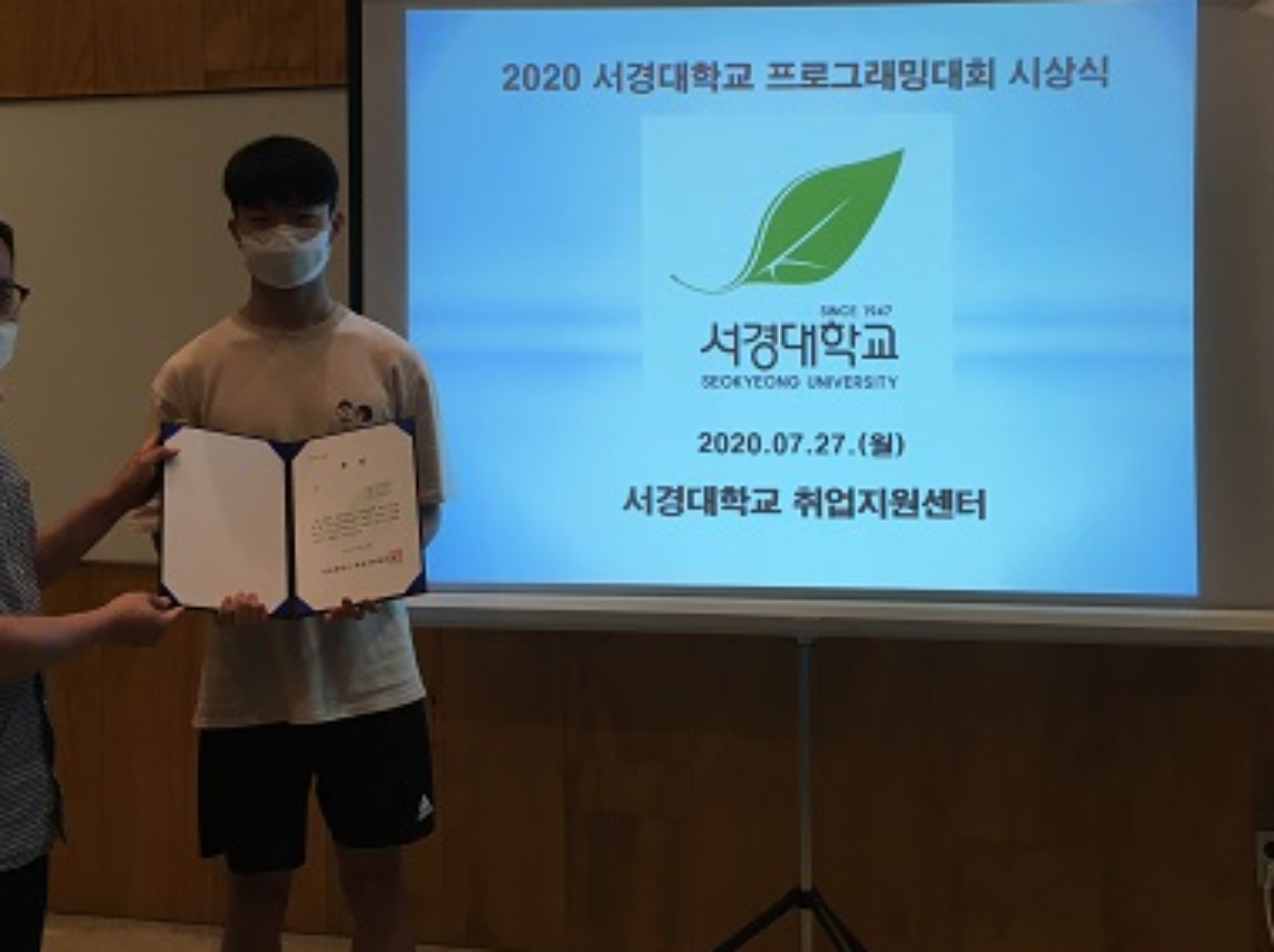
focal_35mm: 42
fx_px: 1544
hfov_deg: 44.8
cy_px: 318
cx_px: 567
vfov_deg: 34.0
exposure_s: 1/40
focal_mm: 4.15
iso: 25
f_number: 2.2
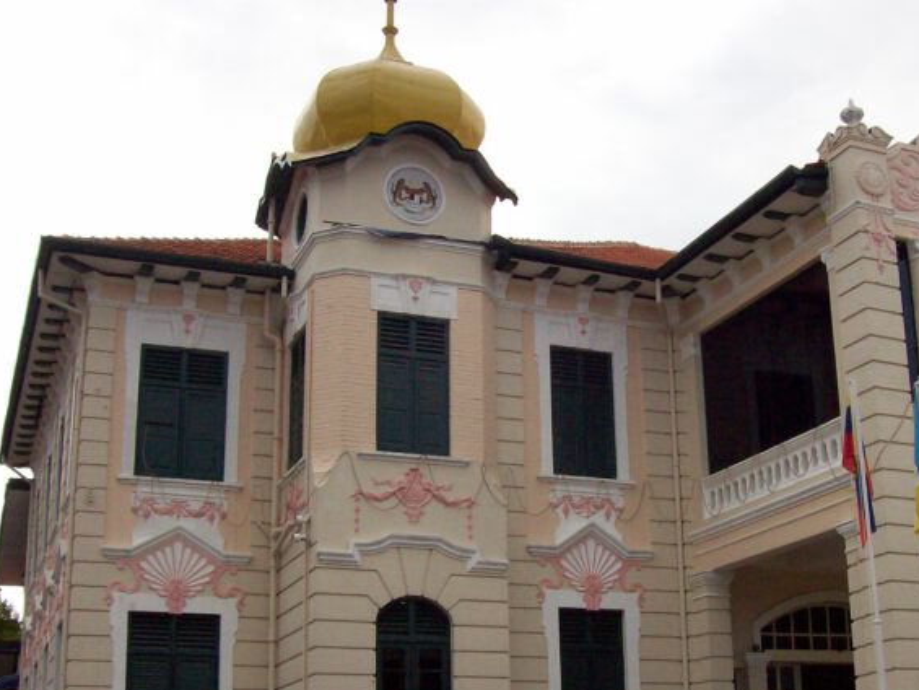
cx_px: 589
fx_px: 1354
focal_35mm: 51
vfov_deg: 28.5
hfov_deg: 37.2
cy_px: 435
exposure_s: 1/1157
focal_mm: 6
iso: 140
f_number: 4.8
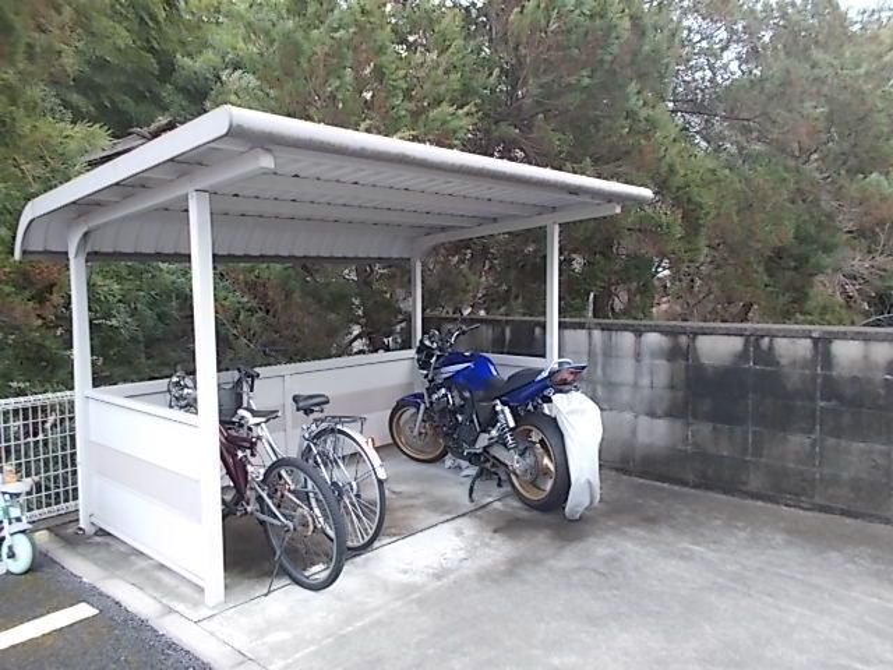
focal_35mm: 26
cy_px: 335
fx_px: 671
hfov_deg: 67.3
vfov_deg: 53.1
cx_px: 446
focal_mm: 4.6
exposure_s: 1/30
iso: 80
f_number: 3.2
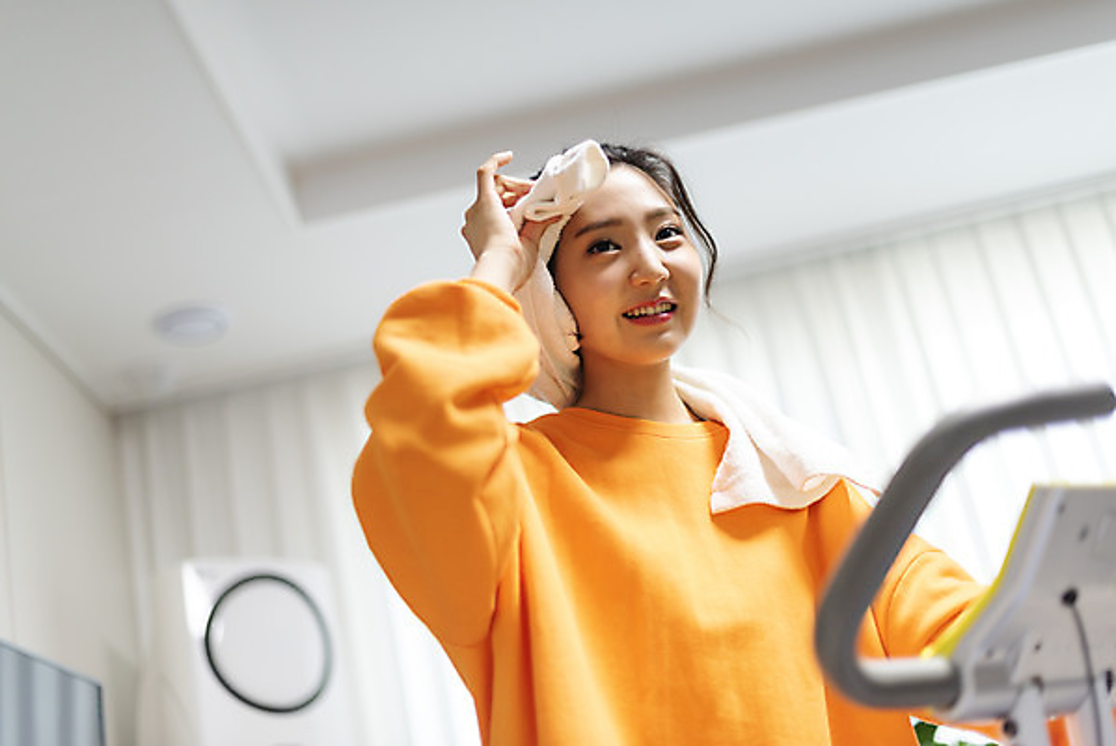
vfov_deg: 27.0
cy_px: 373
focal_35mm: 50
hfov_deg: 39.6
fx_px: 1551
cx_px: 558
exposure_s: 1/320
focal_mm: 50
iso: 500
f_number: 1.6
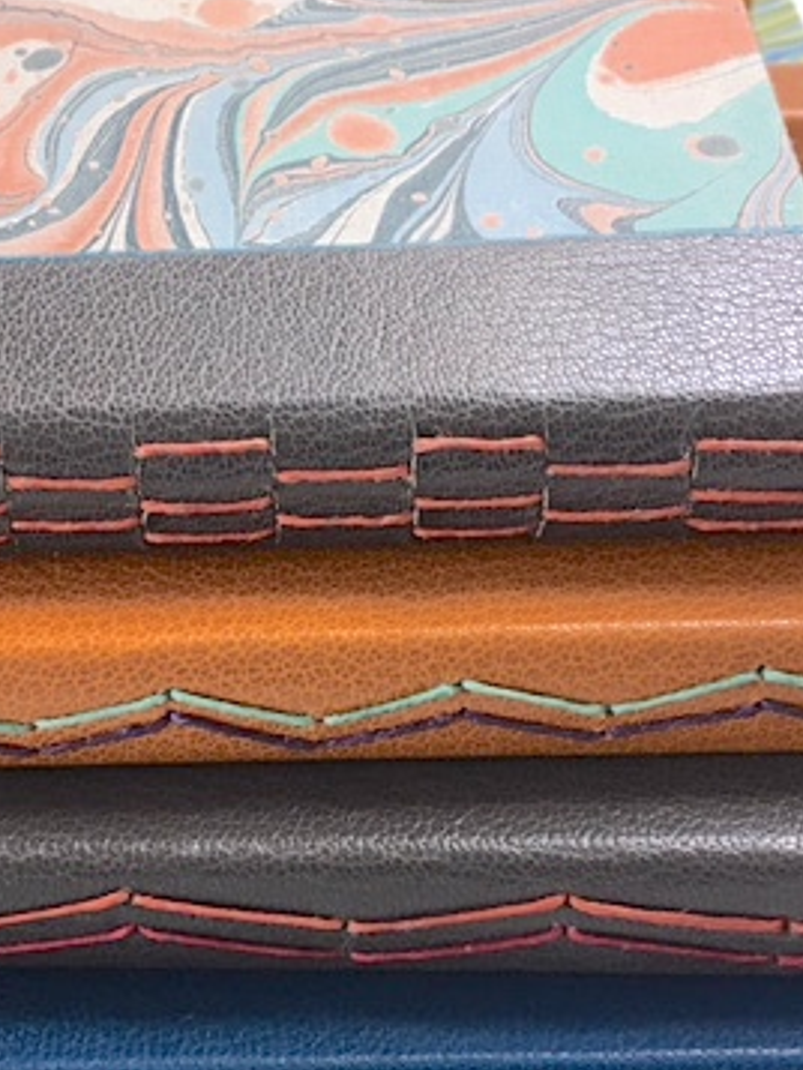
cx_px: 192
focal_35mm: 52
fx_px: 1607
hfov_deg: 27.6
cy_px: 617
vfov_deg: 36.7
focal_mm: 4.15
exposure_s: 1/30
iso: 25
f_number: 2.2
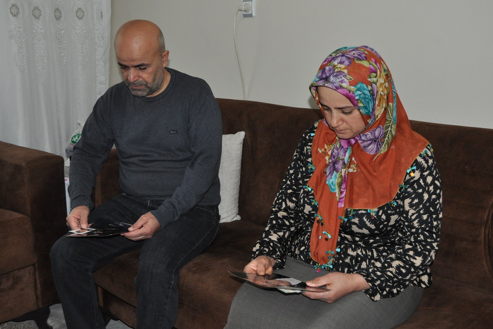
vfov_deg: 33.4
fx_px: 548
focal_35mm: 40
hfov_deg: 48.5
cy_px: 162
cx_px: 242
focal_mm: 26
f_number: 4
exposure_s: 1/60
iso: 800
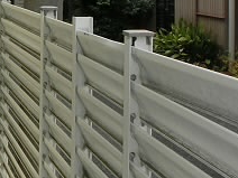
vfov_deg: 17.2
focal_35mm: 82
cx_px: -66
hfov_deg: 21.7
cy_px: -36
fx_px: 564
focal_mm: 4.24
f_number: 7.9
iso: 80
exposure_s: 1/200
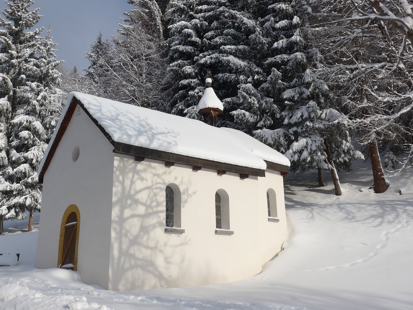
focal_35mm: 34
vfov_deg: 41.7
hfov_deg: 53.7
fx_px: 406
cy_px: 137
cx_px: 174
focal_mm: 6
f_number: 3.5
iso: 80
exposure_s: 1/1600
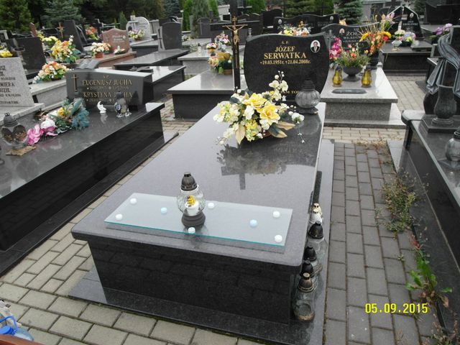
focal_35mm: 24
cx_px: 230
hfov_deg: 71.6
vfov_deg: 56.8
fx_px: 319
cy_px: 172
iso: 80
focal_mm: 5.2
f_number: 3.4
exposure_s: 1/125
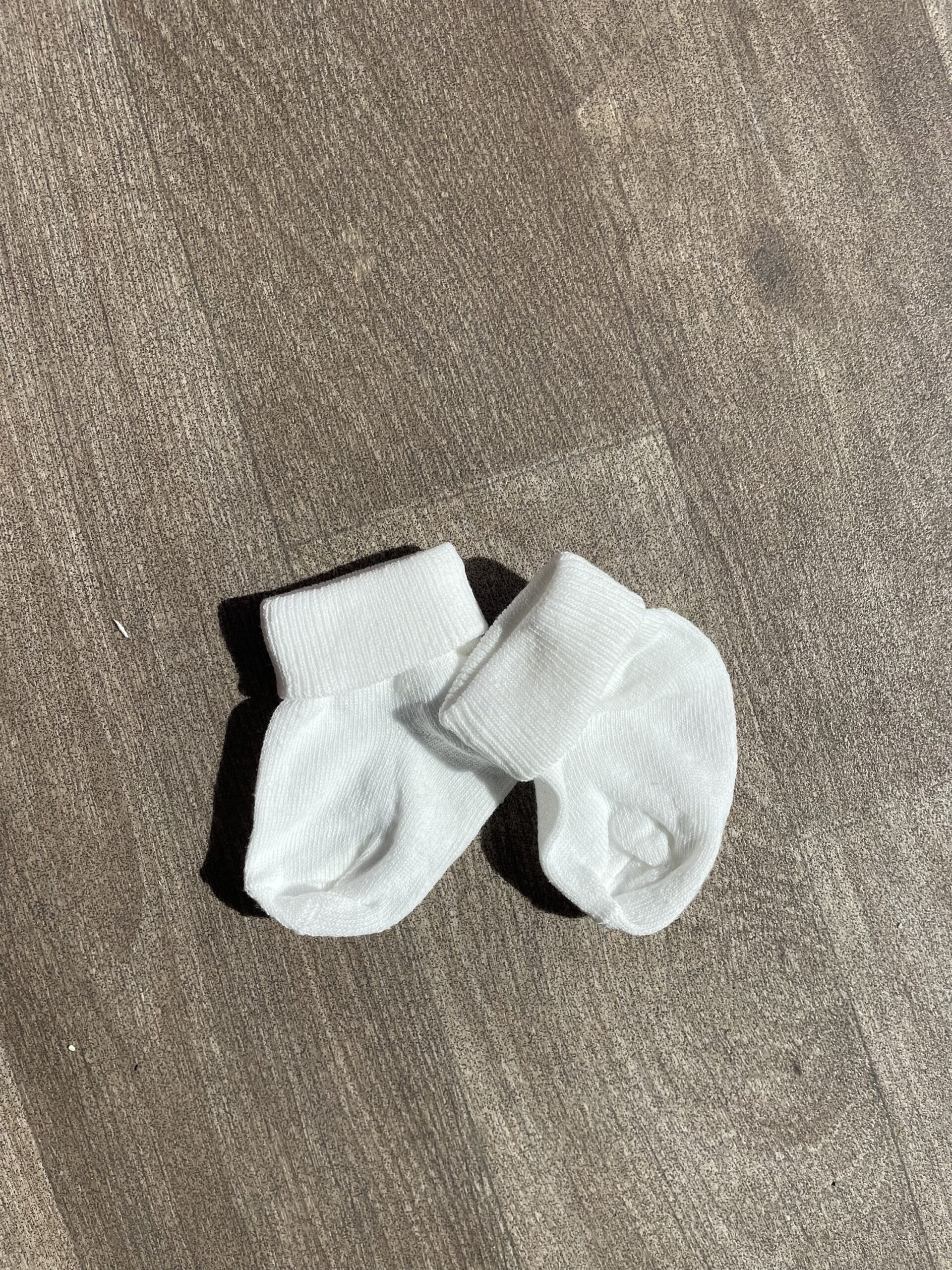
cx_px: 476
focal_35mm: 26
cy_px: 635
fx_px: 953
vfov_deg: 67.3
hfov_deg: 53.1
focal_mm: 4.2
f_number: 1.6
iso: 50
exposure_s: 1/8403
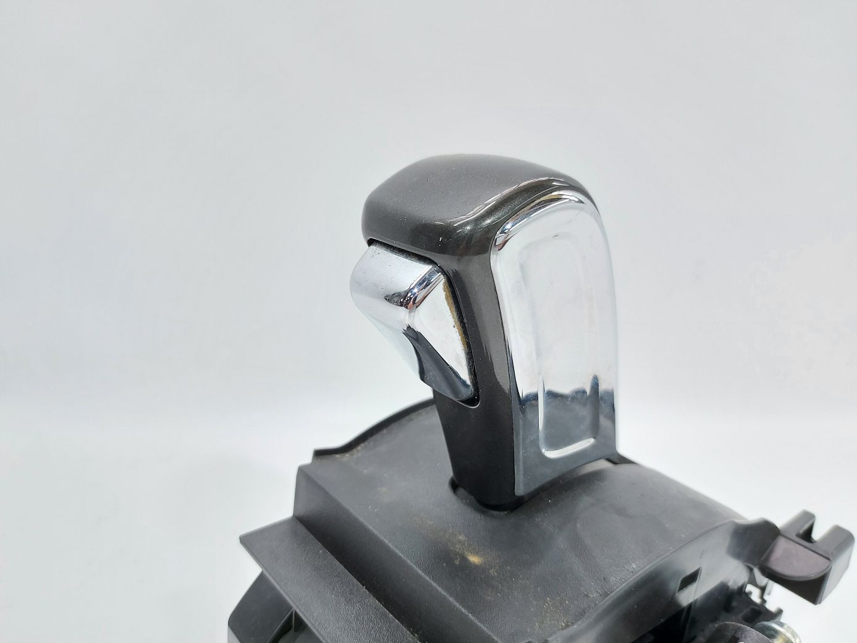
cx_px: 428
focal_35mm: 24
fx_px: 594
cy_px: 322
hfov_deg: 71.6
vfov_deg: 56.8
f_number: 1.8
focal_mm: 5.23
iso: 125
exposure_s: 1/50
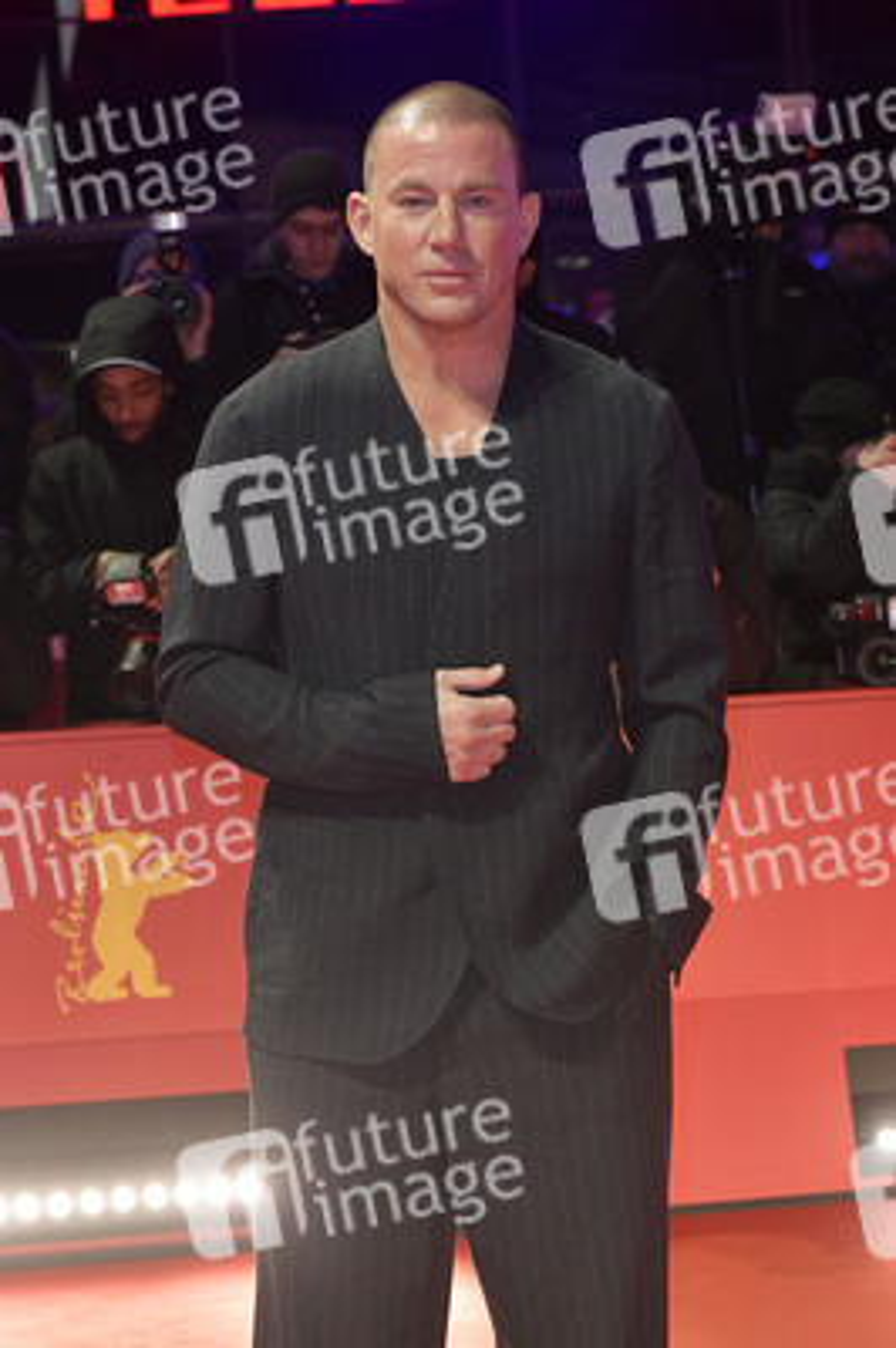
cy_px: 674
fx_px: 2319
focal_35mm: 62
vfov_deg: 32.4
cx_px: 448
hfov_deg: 21.9
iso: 2000
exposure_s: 1/250
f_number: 6.3
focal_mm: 62
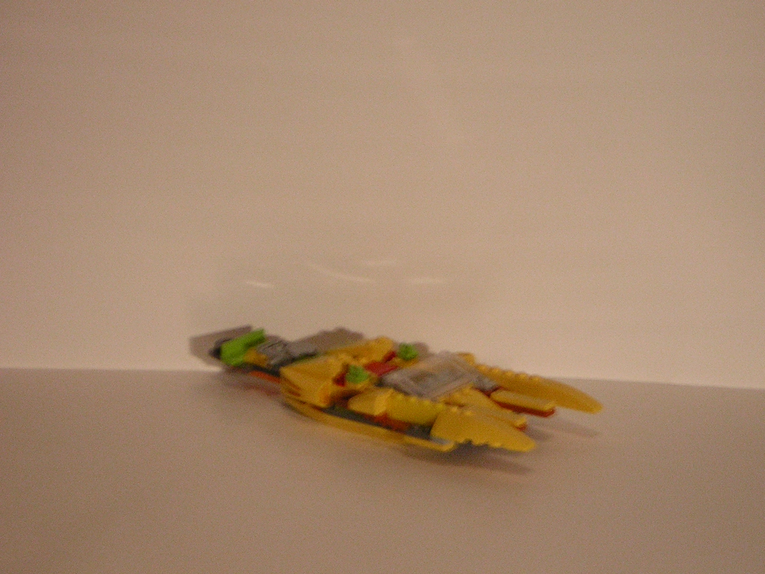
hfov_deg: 18.2
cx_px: 382
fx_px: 2387
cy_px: 287
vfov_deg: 13.7
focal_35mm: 108
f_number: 4.7
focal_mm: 14.1
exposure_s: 1/4.4
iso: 129
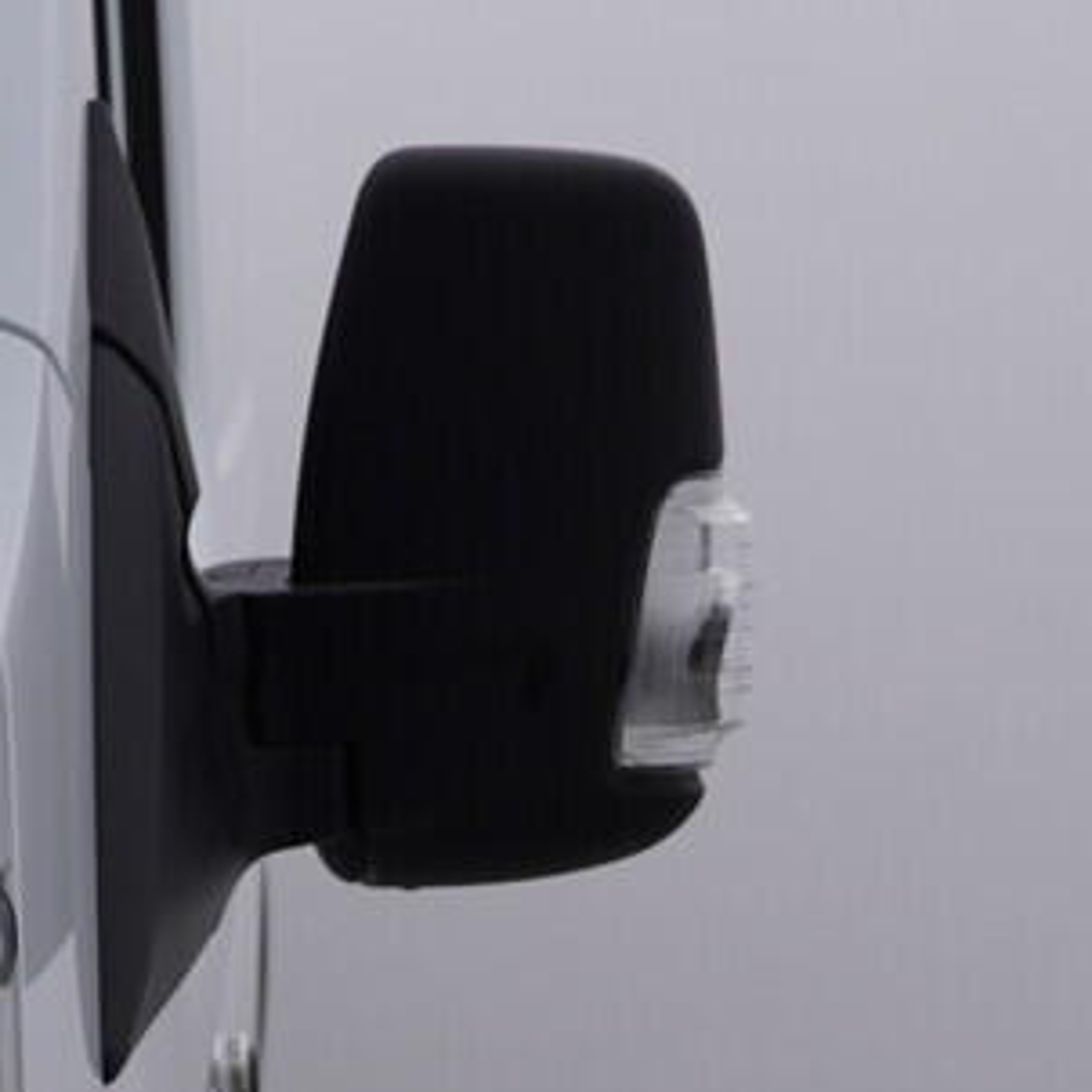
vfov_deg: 11.4
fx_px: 5211
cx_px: 405
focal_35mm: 146
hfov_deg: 12.0
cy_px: 1696
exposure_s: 1/125
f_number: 5.6
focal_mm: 24
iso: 125
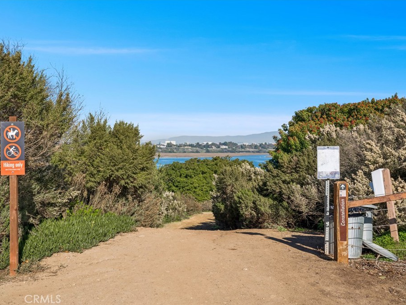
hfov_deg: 50.0
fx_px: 434
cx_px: 177
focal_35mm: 37
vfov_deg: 38.7
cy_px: 152
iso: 80
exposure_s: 1/125
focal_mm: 34
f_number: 11
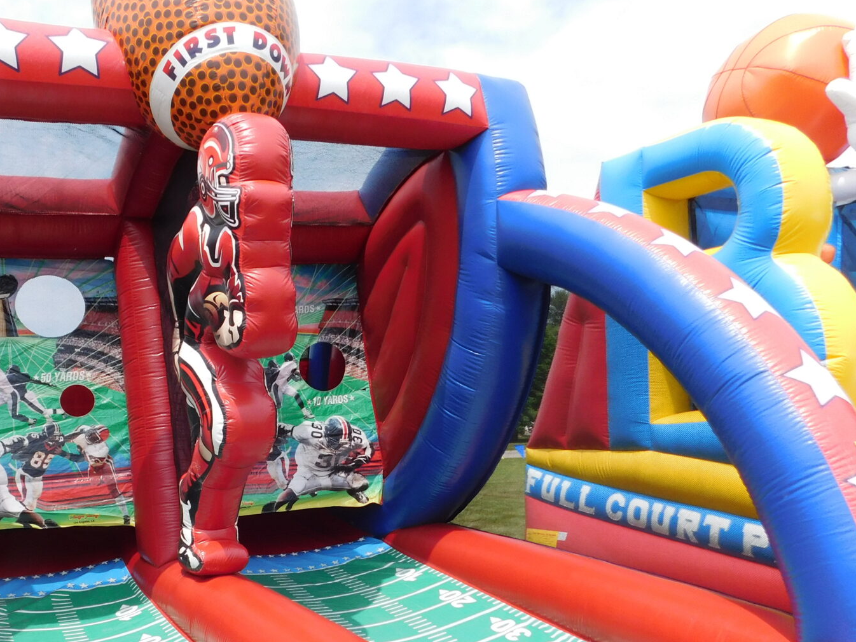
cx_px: 220
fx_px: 865
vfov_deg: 40.2
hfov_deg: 50.6
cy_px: 428
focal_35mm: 35
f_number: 3
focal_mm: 4
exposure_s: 1/1250
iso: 125
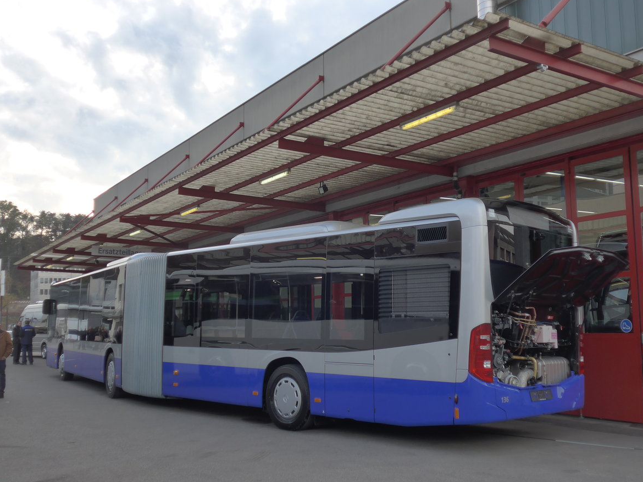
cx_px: 328
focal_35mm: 40
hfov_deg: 46.8
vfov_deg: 36.0
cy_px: 240
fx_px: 743
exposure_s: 1/400
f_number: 2.5
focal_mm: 8
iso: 160
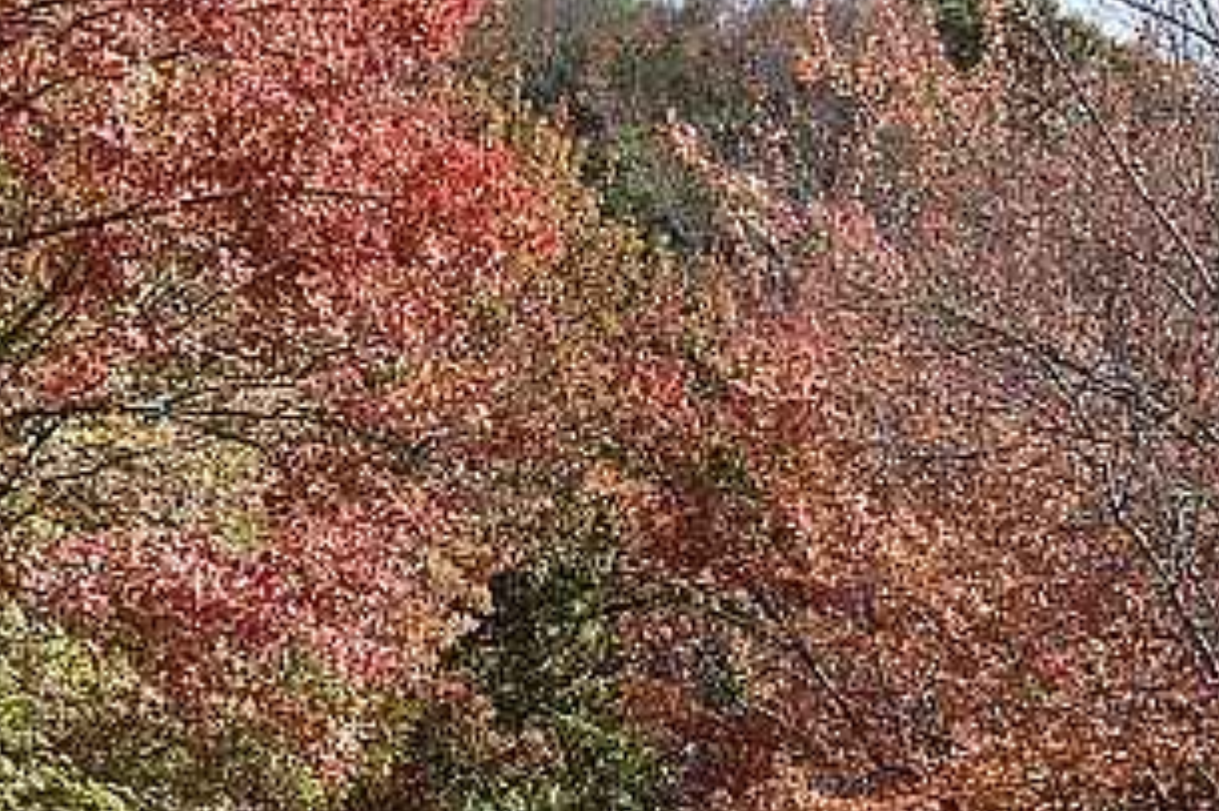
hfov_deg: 6.0
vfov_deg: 4.0
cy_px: 683
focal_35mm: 341
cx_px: 364
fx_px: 11540
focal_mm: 22.3
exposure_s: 1/640
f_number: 4
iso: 100
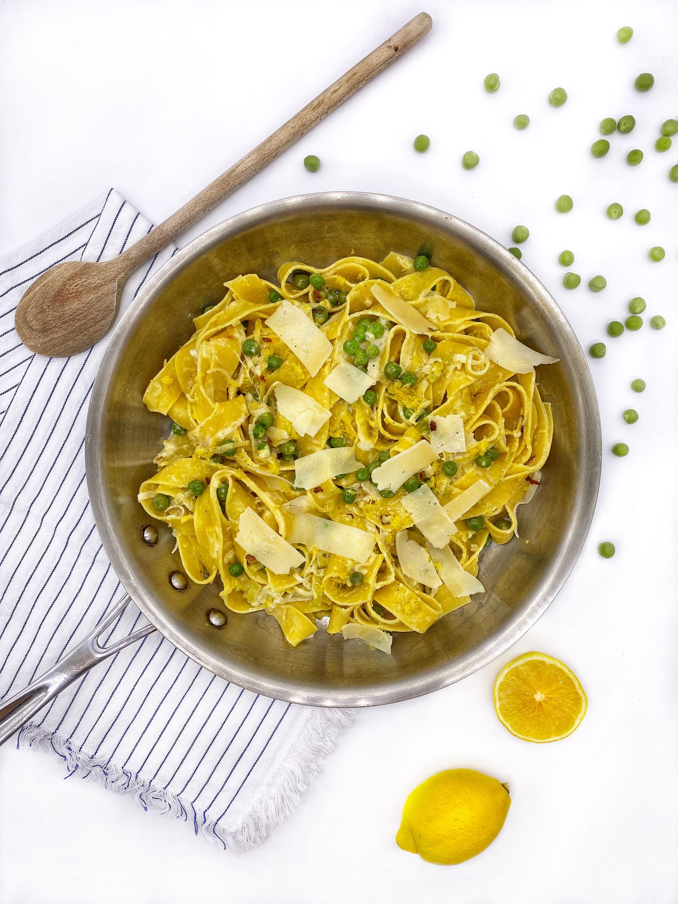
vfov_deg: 67.3
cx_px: 339
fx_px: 679
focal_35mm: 26
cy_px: 452
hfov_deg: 53.1
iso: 32
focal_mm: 4.25
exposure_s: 1/810
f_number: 1.8
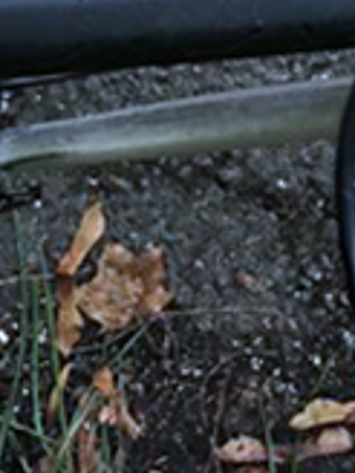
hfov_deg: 7.8
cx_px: 710
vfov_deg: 10.7
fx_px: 2489
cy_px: -62
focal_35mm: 182
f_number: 1.8
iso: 50
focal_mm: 3.99
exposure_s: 1/120
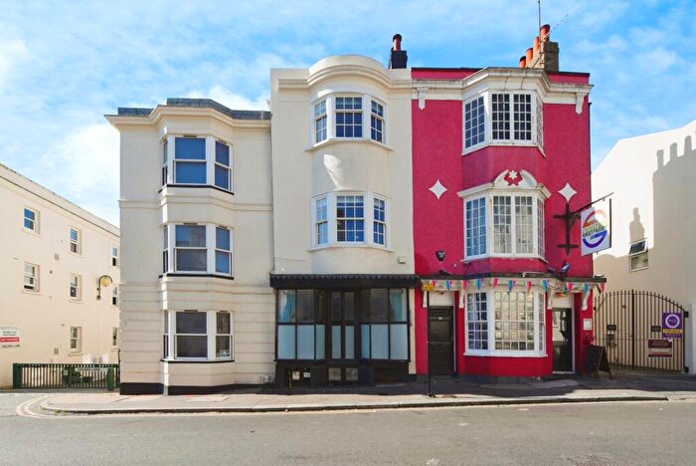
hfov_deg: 93.2
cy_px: 233
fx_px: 329
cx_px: 348
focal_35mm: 17
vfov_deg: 70.5
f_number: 9
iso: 640
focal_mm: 17
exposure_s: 1/800
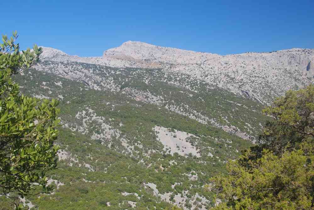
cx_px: 157
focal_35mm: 36
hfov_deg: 53.1
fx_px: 314
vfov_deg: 36.9
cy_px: 105
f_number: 11
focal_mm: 24
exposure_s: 1/100
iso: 200
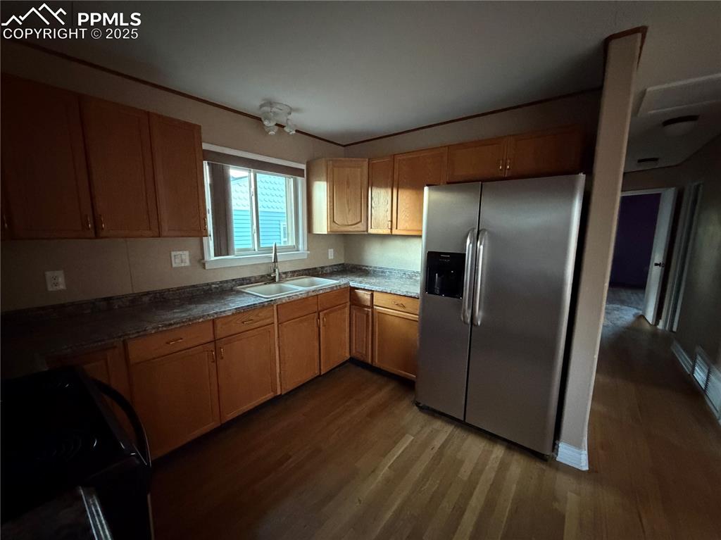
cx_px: 360
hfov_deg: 102.1
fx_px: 291
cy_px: 270
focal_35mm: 14
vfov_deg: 85.6
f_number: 2.2
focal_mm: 2.22
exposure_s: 1/35
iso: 1600
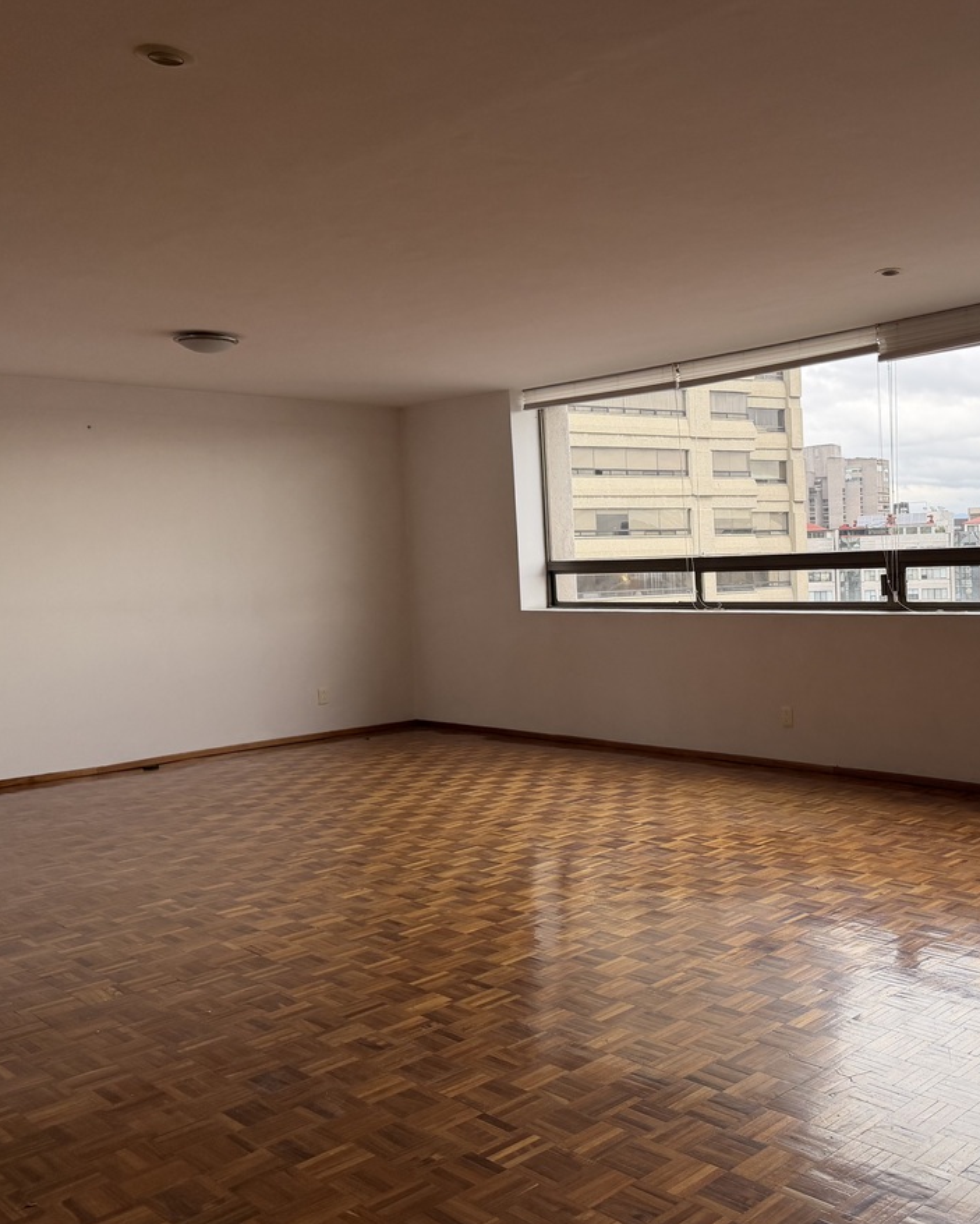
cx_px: 800
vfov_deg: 55.6
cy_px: 613
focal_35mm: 32
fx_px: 1160
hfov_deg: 43.4
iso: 125
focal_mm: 6.76
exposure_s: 1/162
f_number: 1.78
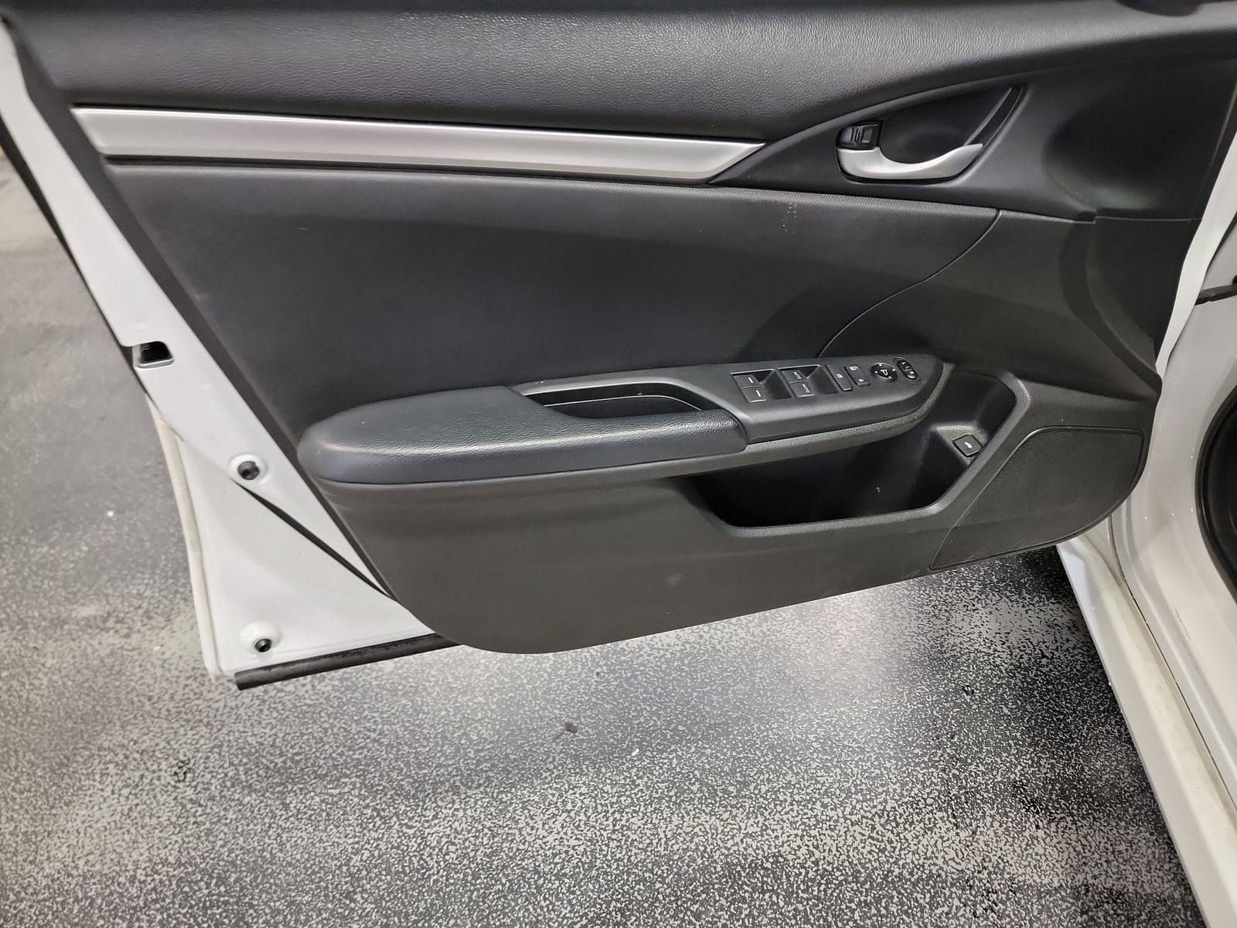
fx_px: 858
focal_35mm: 24
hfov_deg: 71.6
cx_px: 618
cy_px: 464
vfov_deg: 56.8
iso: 762
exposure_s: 1/14
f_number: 1.8
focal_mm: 6.7
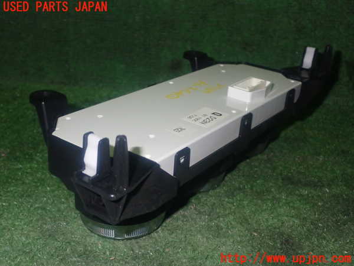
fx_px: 450
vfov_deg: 32.9
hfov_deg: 42.9
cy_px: 133
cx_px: 177
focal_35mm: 44
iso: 500
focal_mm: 7.84
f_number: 9
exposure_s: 1/40
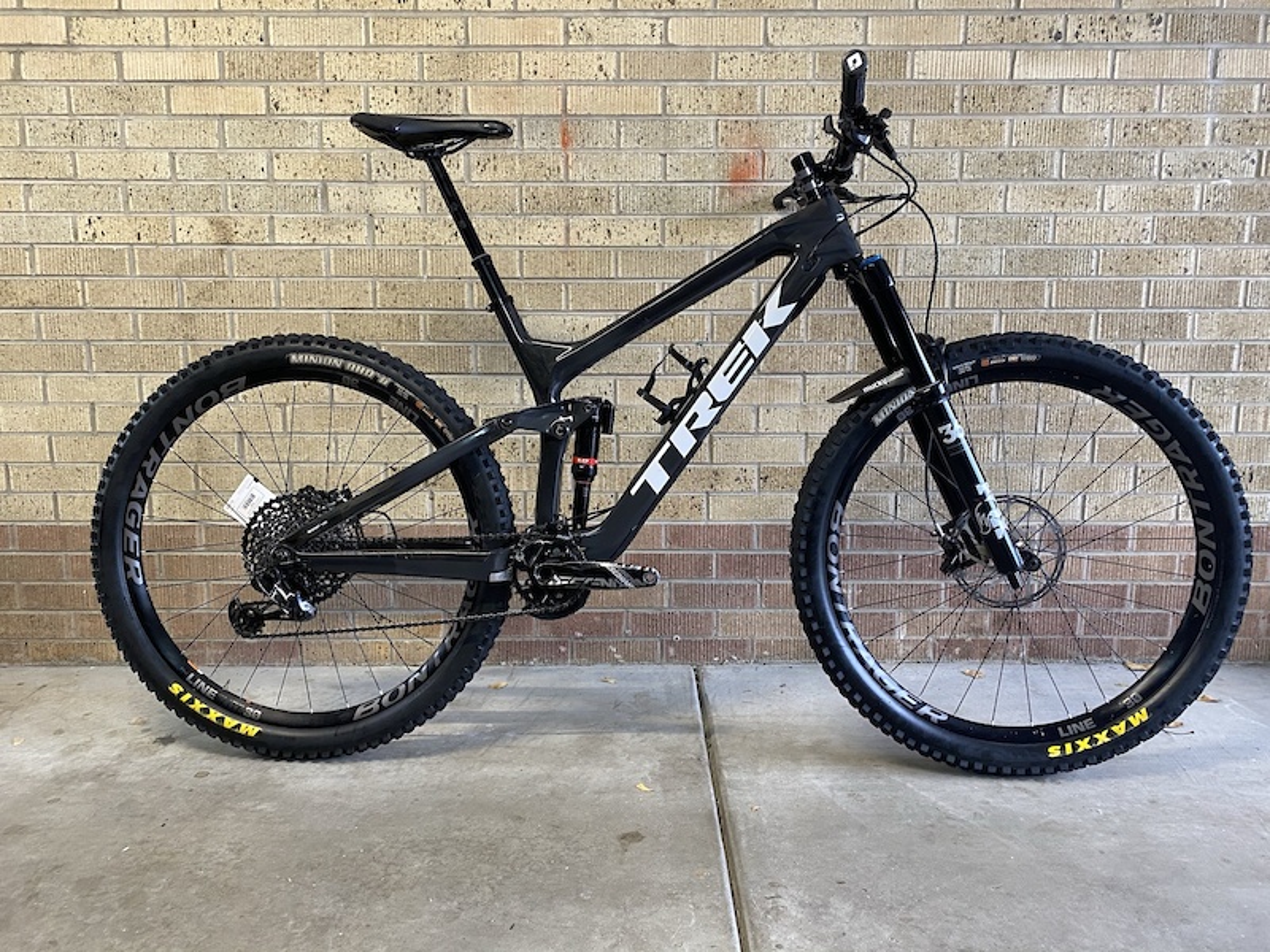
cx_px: 635
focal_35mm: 26
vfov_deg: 53.1
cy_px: 476
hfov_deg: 67.3
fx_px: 954
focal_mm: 4.25
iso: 250
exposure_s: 1/60
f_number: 1.8
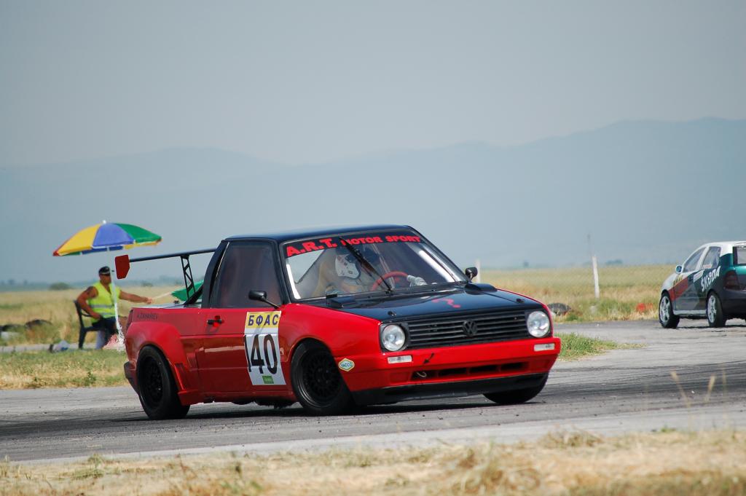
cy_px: 248
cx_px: 373
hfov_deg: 6.9
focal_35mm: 300
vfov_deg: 4.6
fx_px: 6212
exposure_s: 1/1000
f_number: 5.6
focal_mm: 200
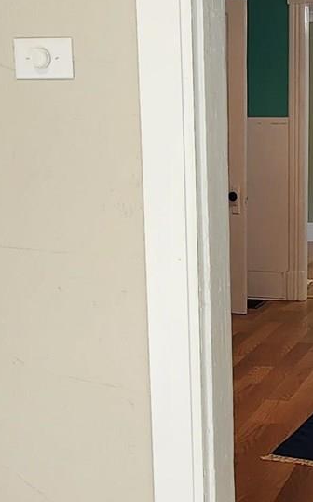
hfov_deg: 21.1
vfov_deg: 34.5
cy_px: 293
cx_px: 322
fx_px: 806
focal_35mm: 59
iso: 125
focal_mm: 2.2
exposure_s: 1/60
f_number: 2.2
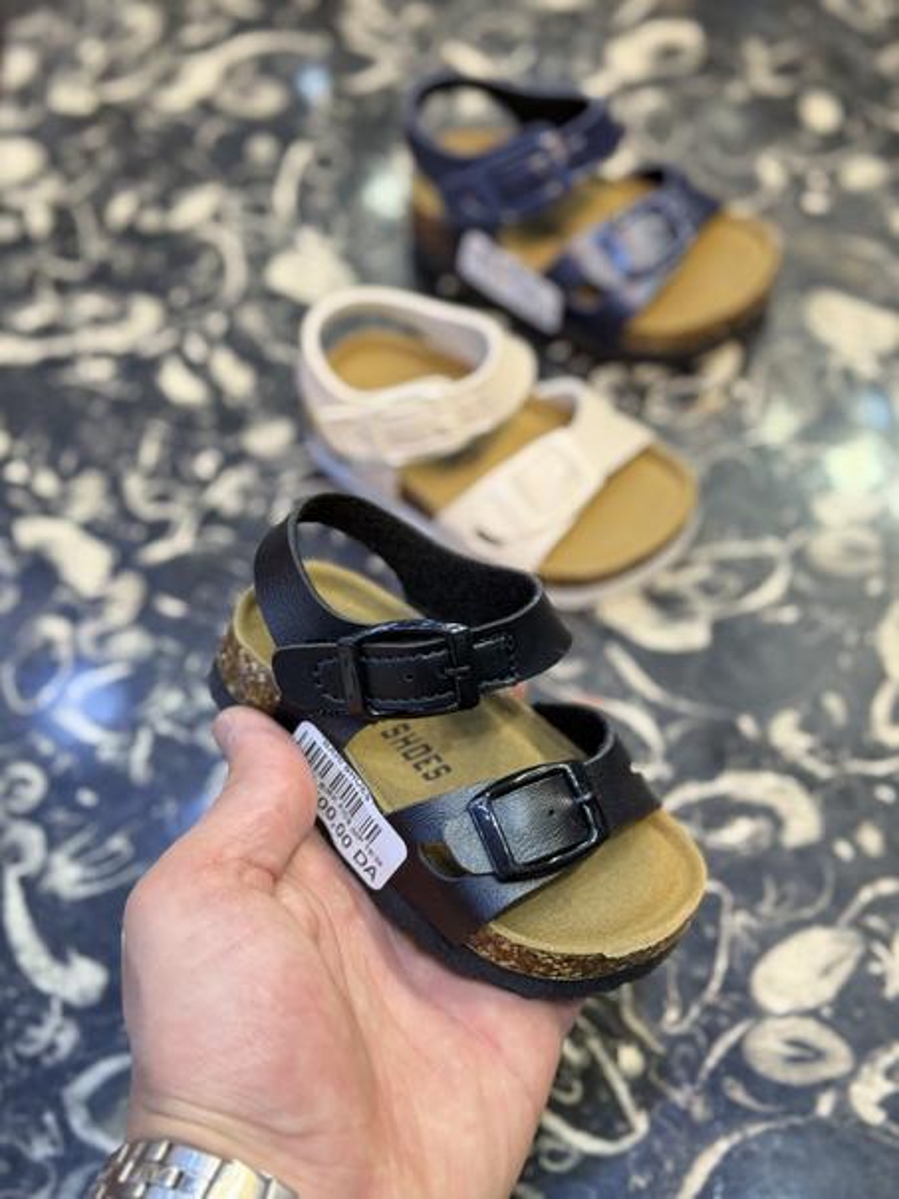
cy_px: 600
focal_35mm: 48
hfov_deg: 30.3
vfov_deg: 39.7
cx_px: 450
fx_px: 1662
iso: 100
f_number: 1.78
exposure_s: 1/100
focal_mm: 6.76
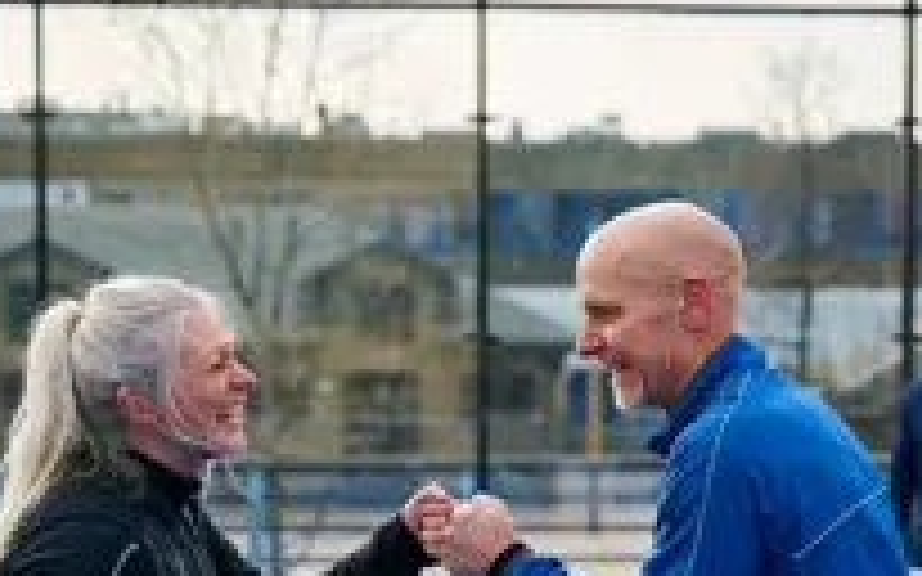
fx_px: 3492
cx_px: 549
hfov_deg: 15.0
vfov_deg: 9.4
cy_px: 574
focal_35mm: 139
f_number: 3.5
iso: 200
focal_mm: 70
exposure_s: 1/800
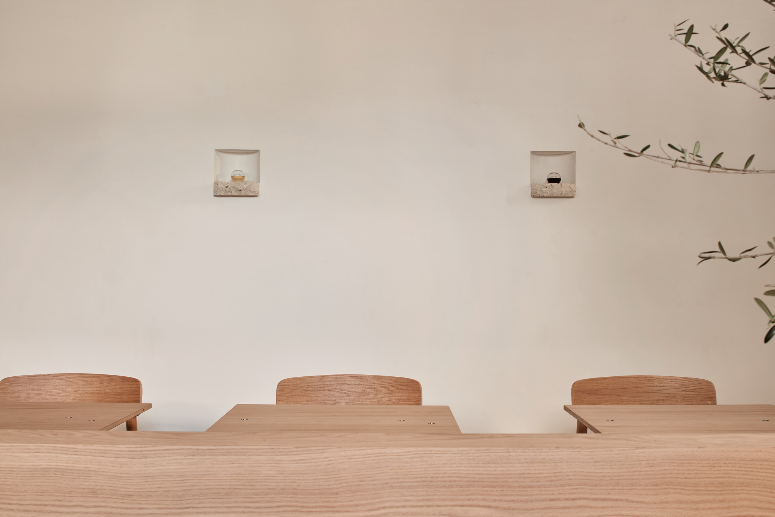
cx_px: 388
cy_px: 258
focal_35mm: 45
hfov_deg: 43.6
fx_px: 969
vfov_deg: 29.9
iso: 100
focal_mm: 45
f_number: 9
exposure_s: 1/2.5
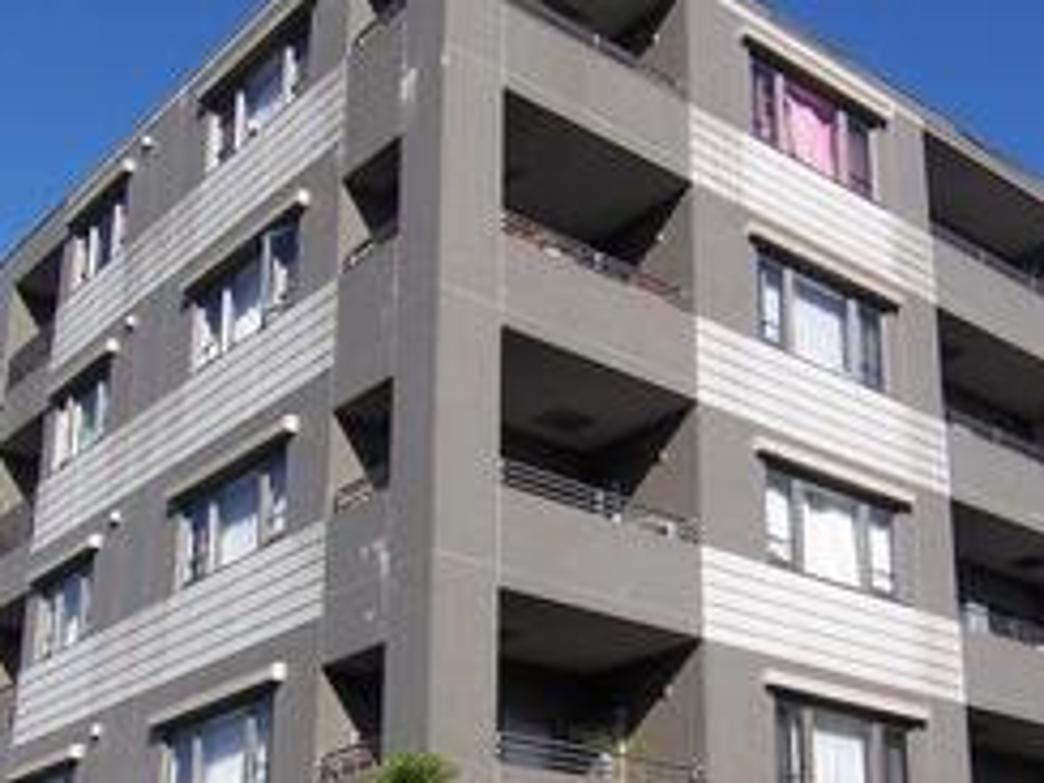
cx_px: 650
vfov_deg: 27.0
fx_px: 1598
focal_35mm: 53
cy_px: 629
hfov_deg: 36.0
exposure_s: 1/250
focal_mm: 3.8
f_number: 5.6
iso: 64
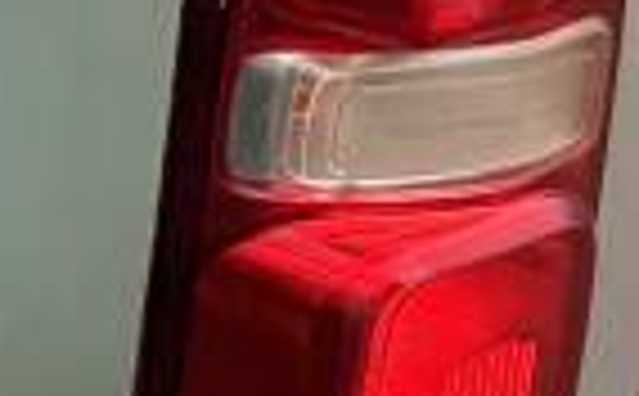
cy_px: -796
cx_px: -1364
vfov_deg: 6.5
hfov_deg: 9.0
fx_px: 3197
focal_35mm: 184
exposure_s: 1/121
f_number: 1.78
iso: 80
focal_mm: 6.76
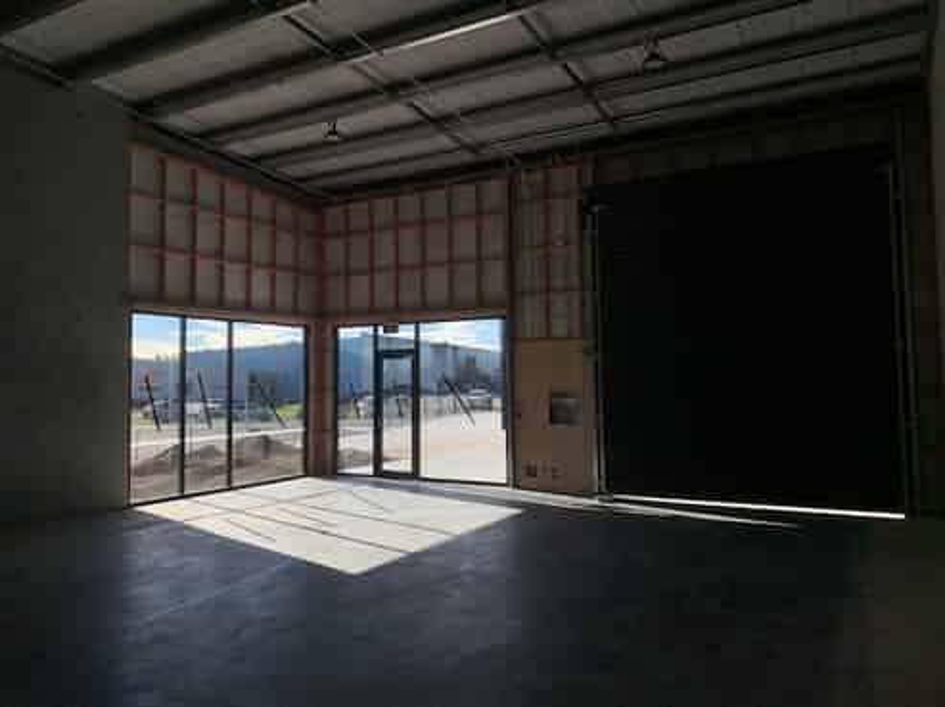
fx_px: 709
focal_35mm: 26
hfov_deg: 67.3
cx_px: 472
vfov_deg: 53.0
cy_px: 354
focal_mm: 4.25
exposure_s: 1/3937
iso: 25
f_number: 1.8
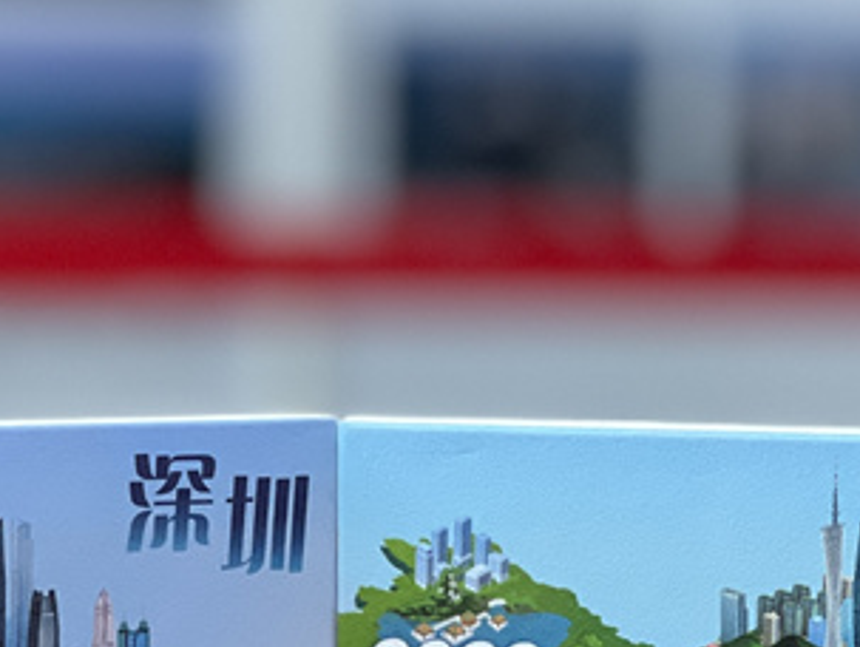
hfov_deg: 9.7
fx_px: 5049
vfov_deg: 7.3
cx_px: 409
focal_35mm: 203
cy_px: 505
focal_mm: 9
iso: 160
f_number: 2.8
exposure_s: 1/40
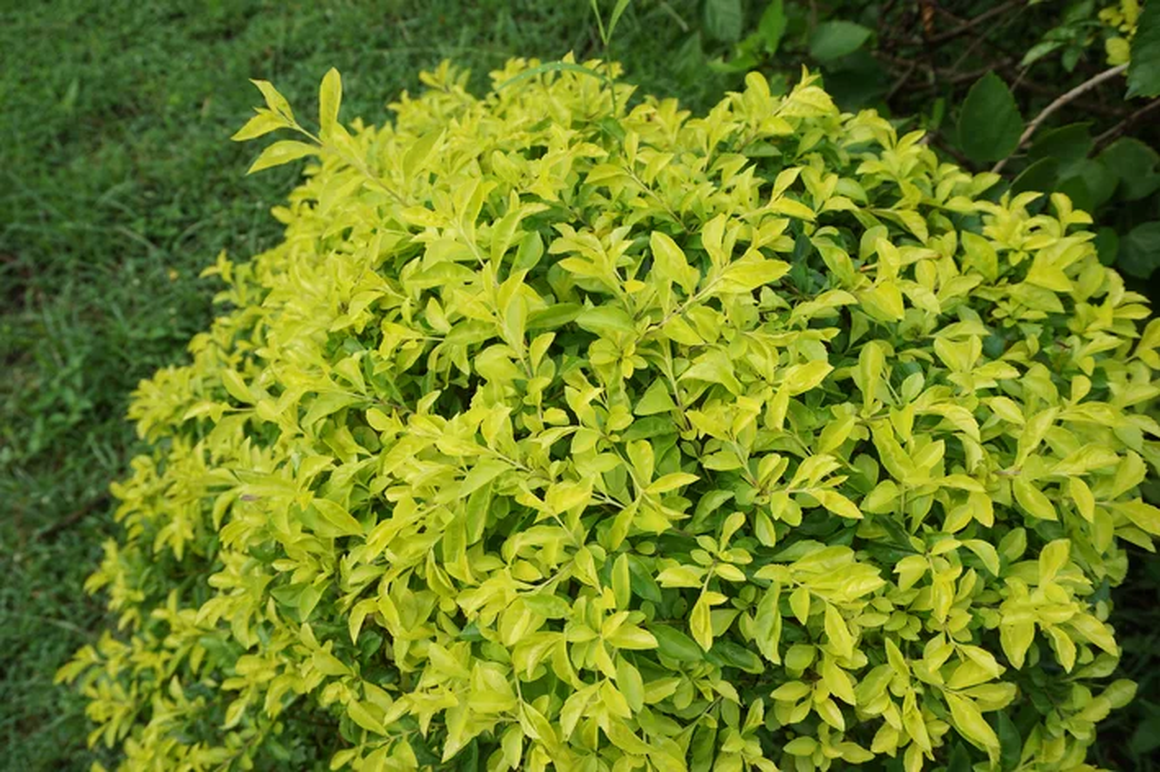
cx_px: 580
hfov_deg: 59.5
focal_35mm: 32
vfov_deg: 41.7
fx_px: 1014
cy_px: 386
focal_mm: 21
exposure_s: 1/80
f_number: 6.3
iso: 100
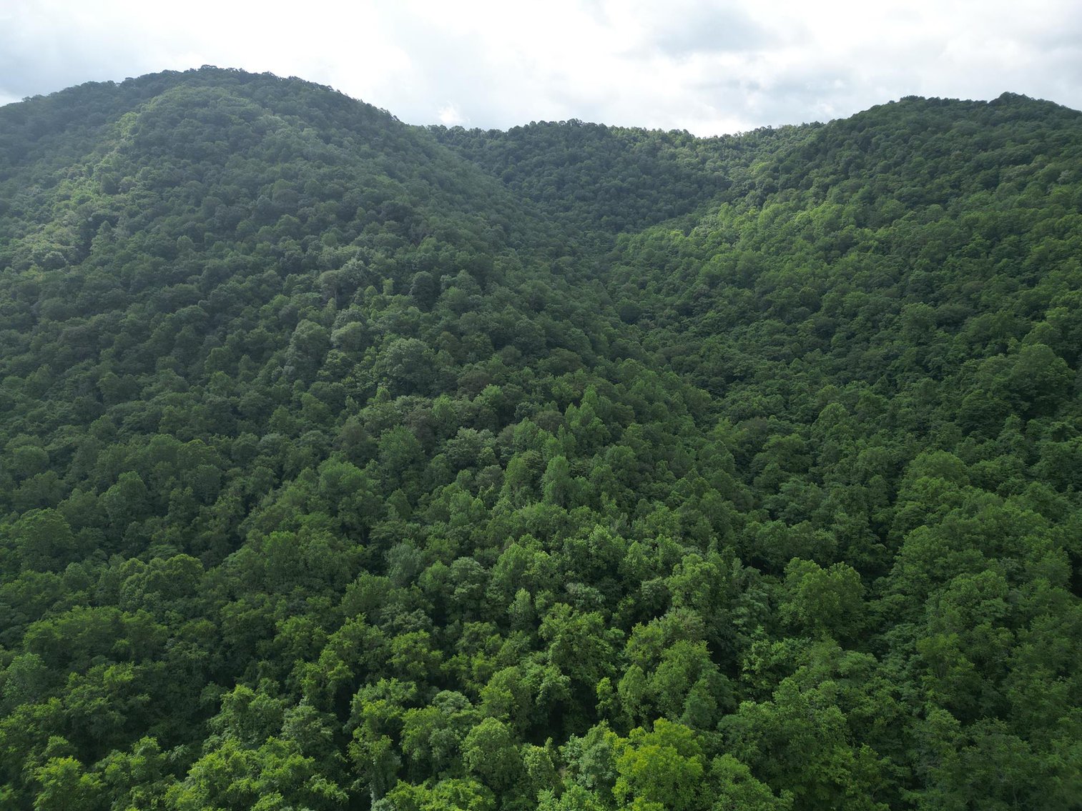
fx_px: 750
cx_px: 541
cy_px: 406
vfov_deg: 56.8
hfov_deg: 71.6
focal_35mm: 24
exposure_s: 1/1600
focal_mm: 6.72
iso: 100
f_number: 1.7
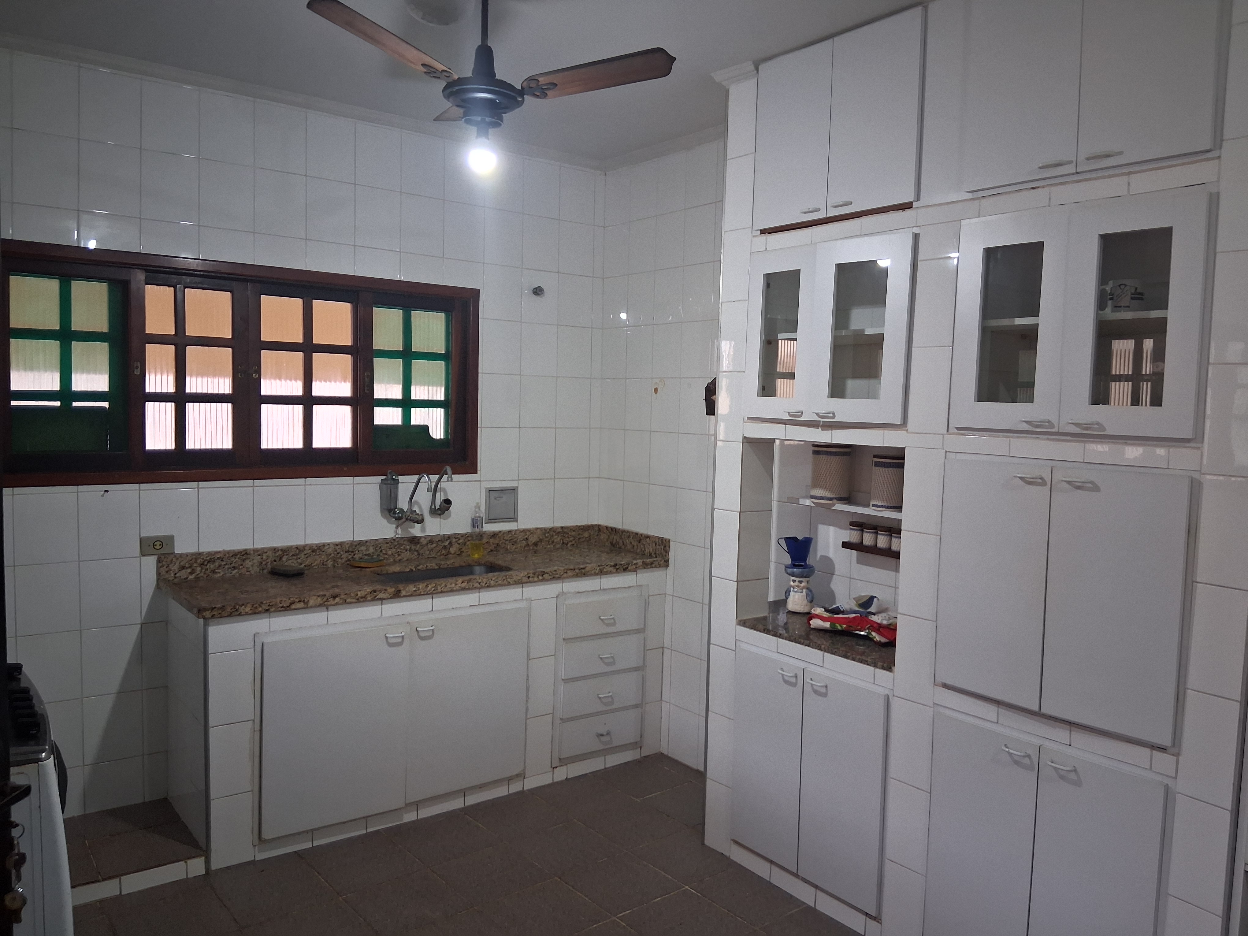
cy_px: 468
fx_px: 937
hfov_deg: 67.3
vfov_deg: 53.1
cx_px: 624
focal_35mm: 26
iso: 640
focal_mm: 3.98
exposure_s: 1/60
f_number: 1.8
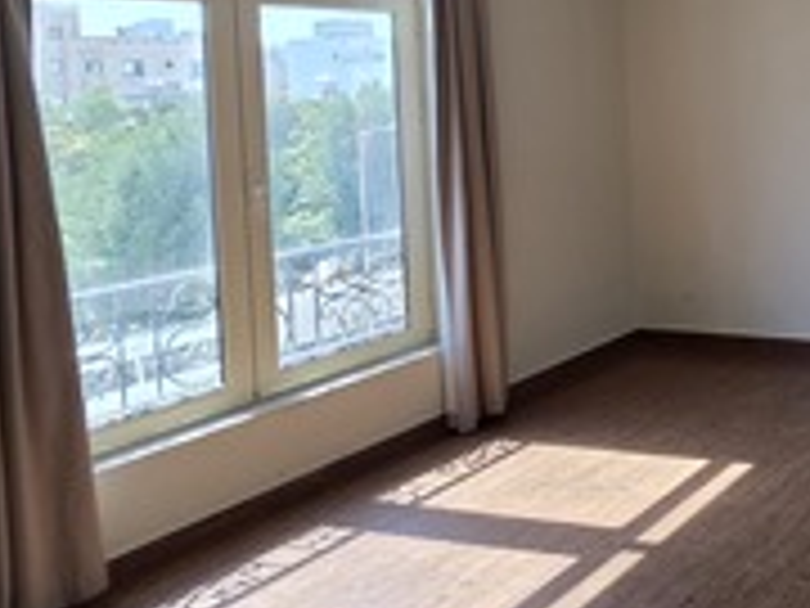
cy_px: 83
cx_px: 1019
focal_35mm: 33
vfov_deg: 40.3
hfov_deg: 37.7
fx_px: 772
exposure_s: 1/100
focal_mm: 2.2
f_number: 1.9
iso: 80
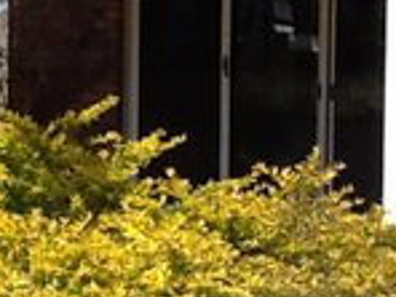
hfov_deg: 18.4
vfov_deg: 14.2
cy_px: 78
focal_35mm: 104
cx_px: 5
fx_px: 1190
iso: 80
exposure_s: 1/955
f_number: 2.4
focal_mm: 2.03
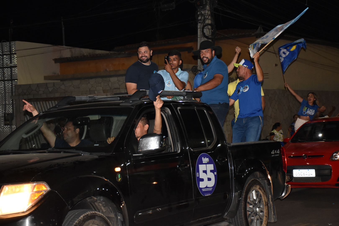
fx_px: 706
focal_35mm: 75
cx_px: 170
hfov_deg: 27.0
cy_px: 113
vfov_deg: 18.2
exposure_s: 1/100
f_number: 5
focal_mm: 50
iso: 1250
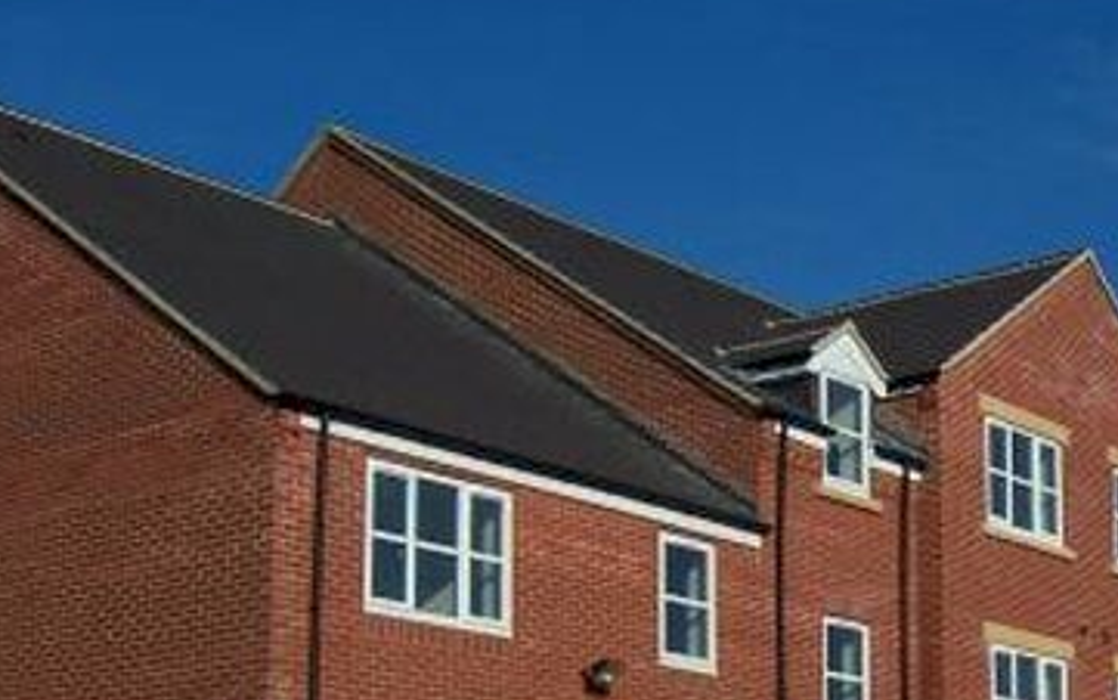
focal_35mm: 74
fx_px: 2256
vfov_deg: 17.1
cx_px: 972
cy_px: 767
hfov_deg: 27.0
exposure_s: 1/1000
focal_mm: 6
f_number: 4.8
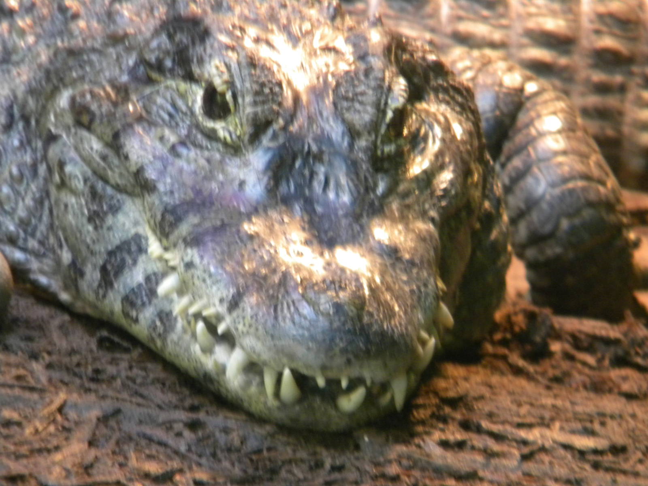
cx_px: 324
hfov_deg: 4.8
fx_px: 7750
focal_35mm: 414
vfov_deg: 3.6
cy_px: 243
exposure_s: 1/15.1
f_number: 5.4
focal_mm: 75
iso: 400
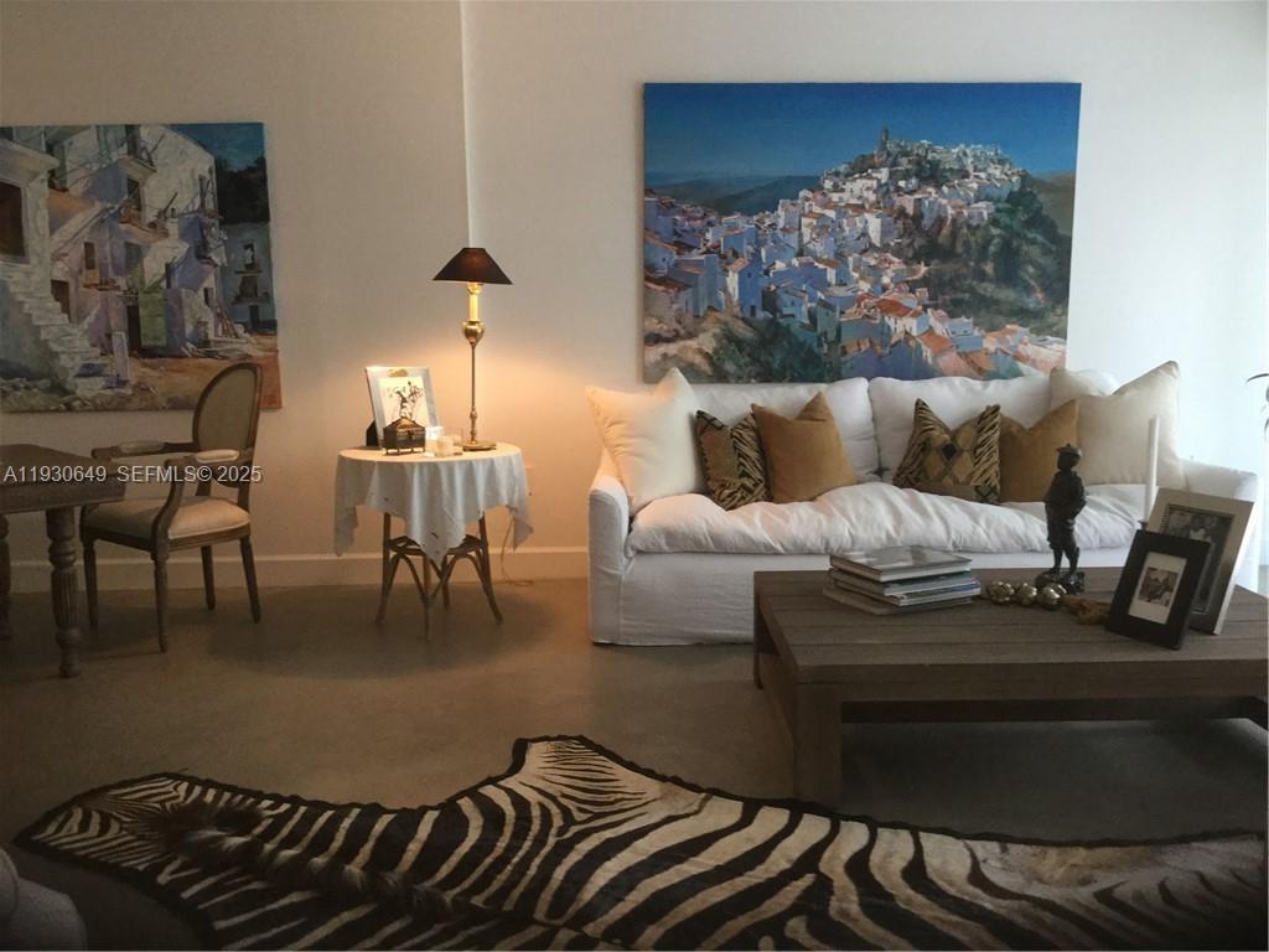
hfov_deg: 58.4
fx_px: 1136
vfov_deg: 45.4
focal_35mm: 31
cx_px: 634
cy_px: 476
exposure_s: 1/30
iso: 125
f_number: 2.4
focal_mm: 3.3
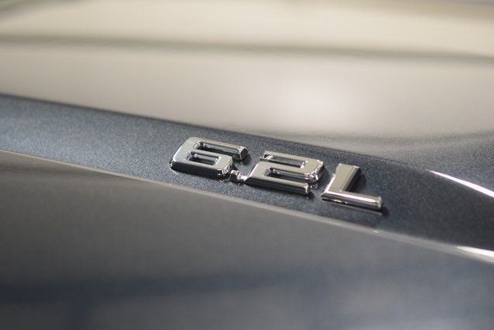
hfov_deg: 19.3
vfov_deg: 12.9
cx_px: 248
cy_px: 164
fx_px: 1455
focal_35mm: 106
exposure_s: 1/125
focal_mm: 70
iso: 1600
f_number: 3.2
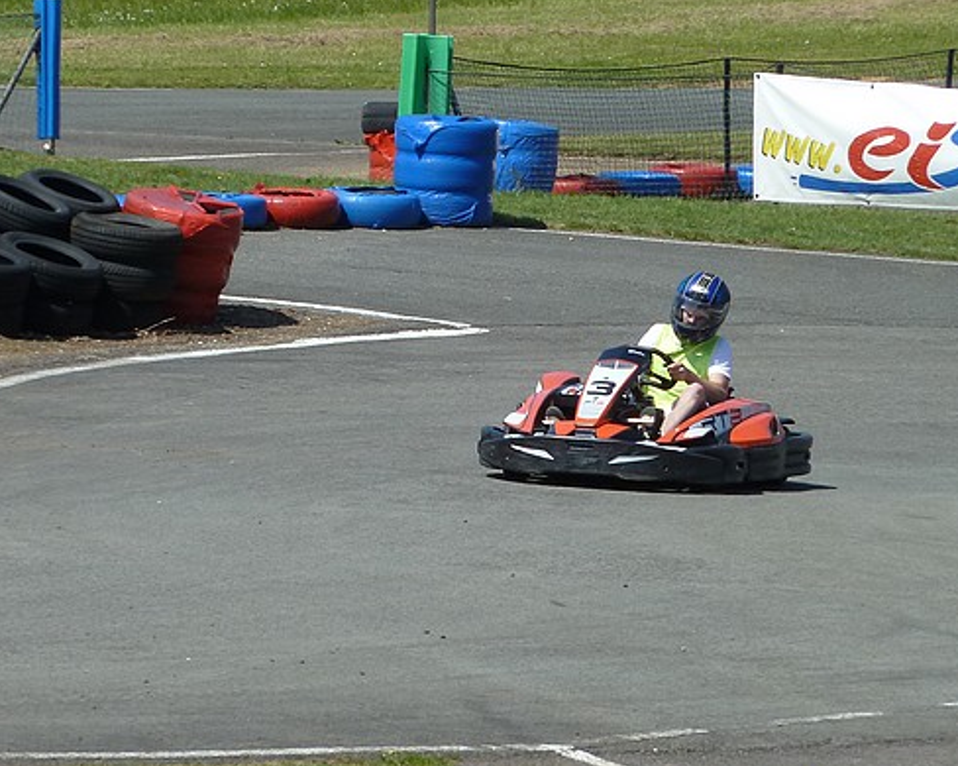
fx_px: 12612
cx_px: 516
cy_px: 379
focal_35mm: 445
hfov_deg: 4.3
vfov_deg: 3.5
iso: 80
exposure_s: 1/500
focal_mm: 45.7
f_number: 4.8
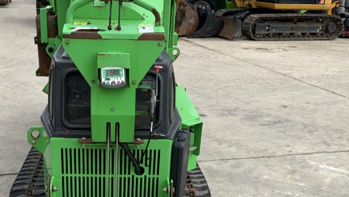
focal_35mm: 51
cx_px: 130
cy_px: 167
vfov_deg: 23.1
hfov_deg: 40.3
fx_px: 472
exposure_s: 1/997
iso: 16
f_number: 1.8
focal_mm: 3
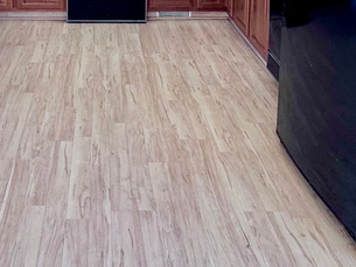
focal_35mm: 47
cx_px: 104
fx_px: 484
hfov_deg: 39.7
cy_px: -91
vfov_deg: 25.9
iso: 80
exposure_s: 1/120
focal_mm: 2.22
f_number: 2.2
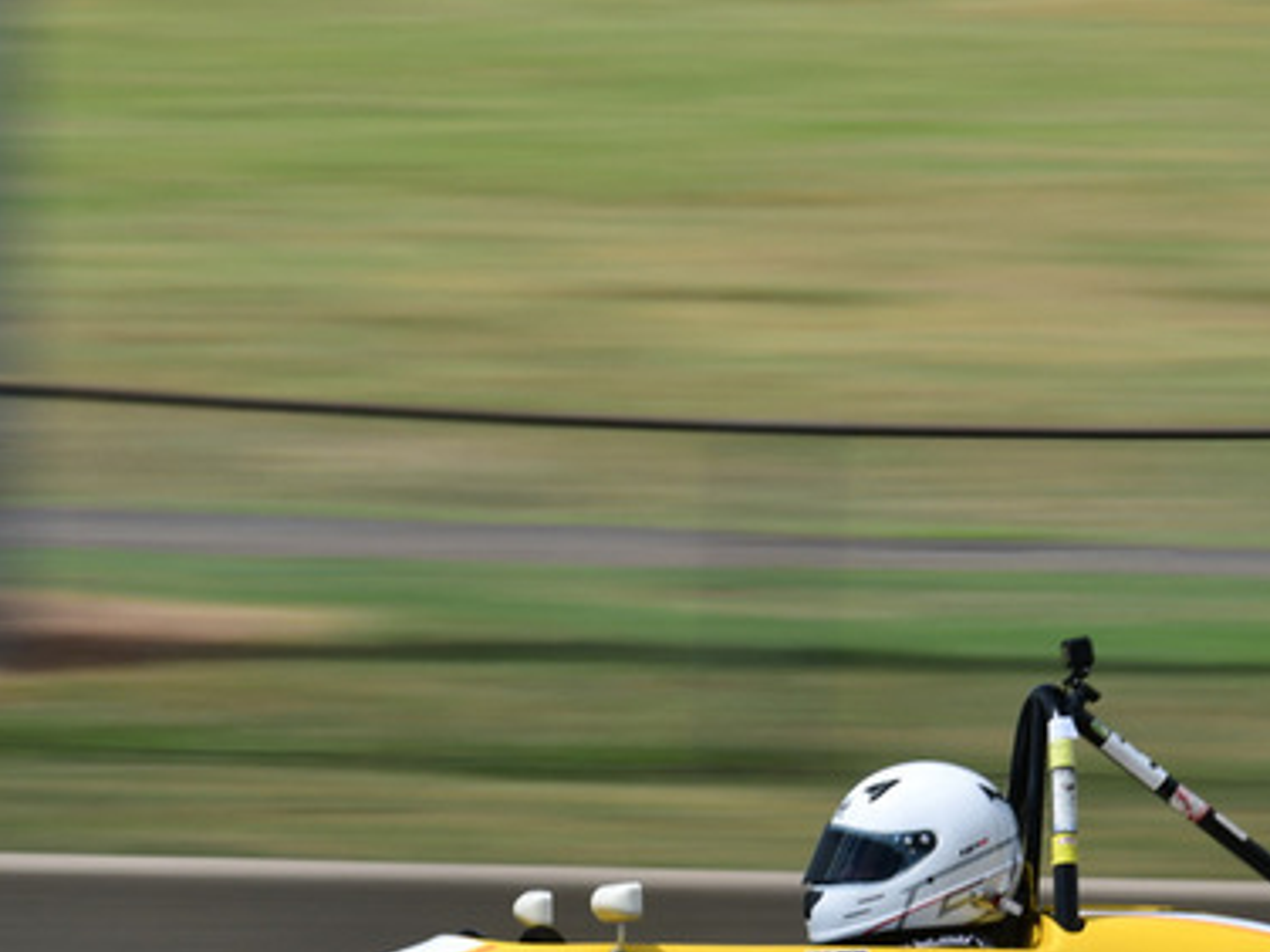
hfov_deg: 3.5
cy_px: 753
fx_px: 20840
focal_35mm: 568
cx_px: 719
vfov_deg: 2.6
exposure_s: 1/125
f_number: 13
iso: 100
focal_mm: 185
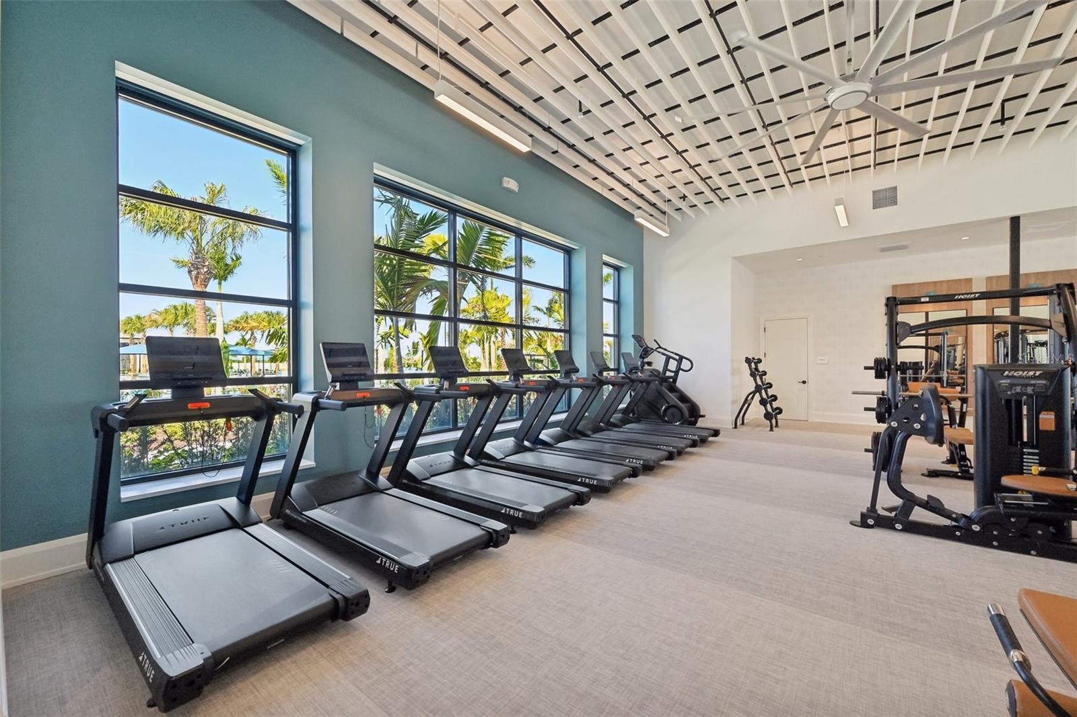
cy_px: 358
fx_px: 419
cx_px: 538
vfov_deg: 81.2
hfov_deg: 104.3
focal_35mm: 14
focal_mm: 14
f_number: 8
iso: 400
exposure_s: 1/250
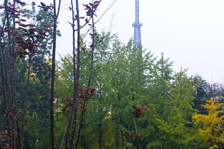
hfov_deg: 22.0
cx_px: 213
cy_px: 162
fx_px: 560
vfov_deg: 14.8
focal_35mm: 90
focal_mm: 24
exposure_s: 1/50
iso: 400
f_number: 8
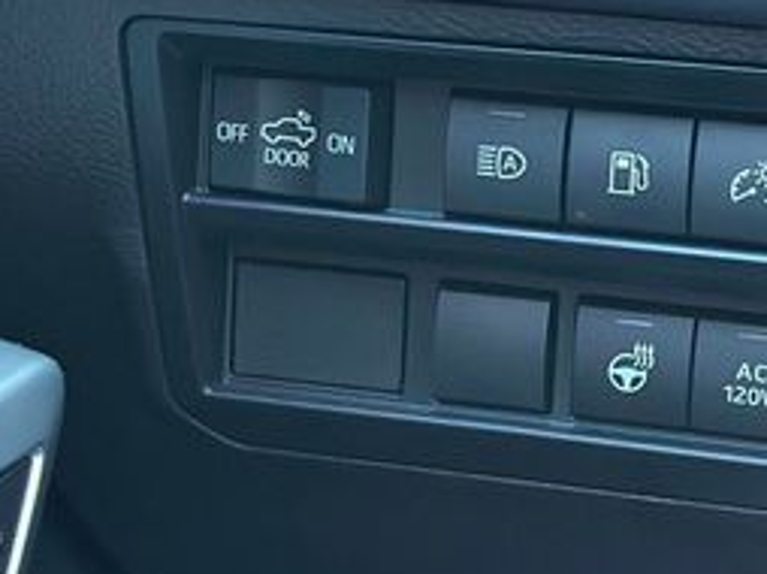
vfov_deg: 12.2
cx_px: 525
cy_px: 281
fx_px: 2679
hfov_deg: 16.3
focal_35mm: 121
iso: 800
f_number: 1.78
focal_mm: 6.86
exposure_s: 1/32
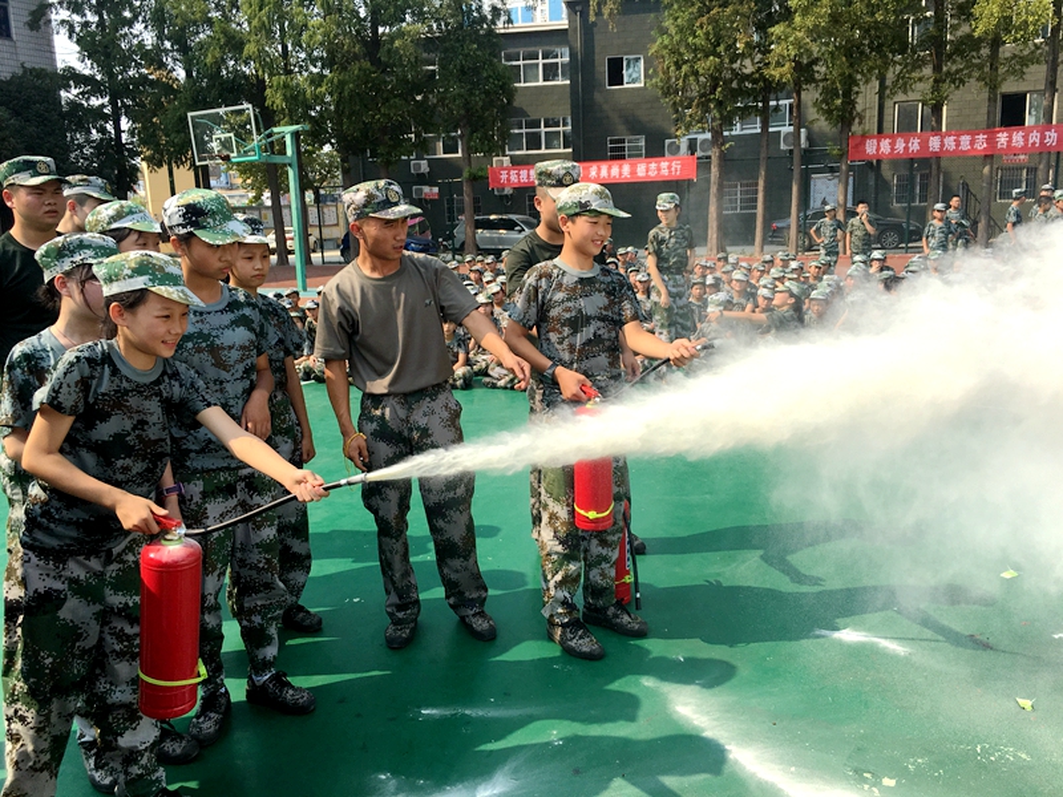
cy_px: 398
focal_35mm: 29
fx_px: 891
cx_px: 532
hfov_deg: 61.7
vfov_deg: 48.2
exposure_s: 1/1040
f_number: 2.2
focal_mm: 4.15
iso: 25
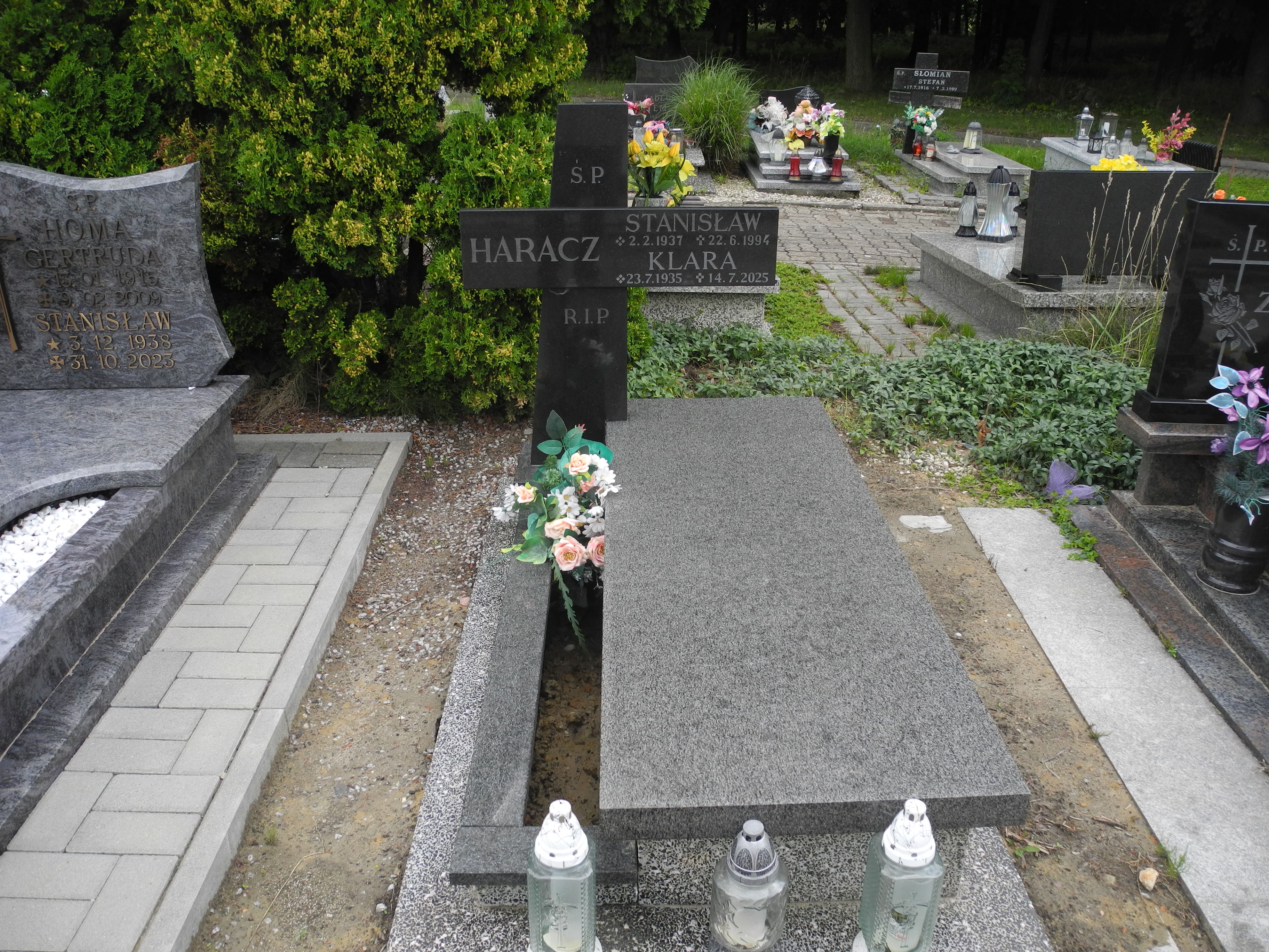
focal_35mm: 28
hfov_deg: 63.4
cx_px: 634
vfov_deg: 49.7
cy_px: 476
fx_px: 1026
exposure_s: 1/400
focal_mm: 6
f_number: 2.8
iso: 100
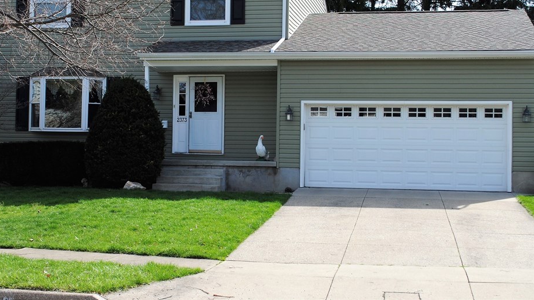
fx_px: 736
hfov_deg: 39.8
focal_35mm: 52
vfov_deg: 22.9
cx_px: 244
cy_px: 90
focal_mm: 28
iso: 100
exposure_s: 1/200
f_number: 7.1
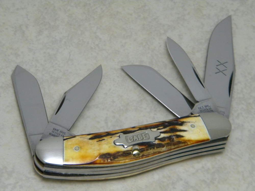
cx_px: 128
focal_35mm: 148
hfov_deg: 13.3
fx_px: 1090
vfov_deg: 10.0
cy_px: 96
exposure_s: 1/21.1
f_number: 5
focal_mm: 26.8
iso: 400
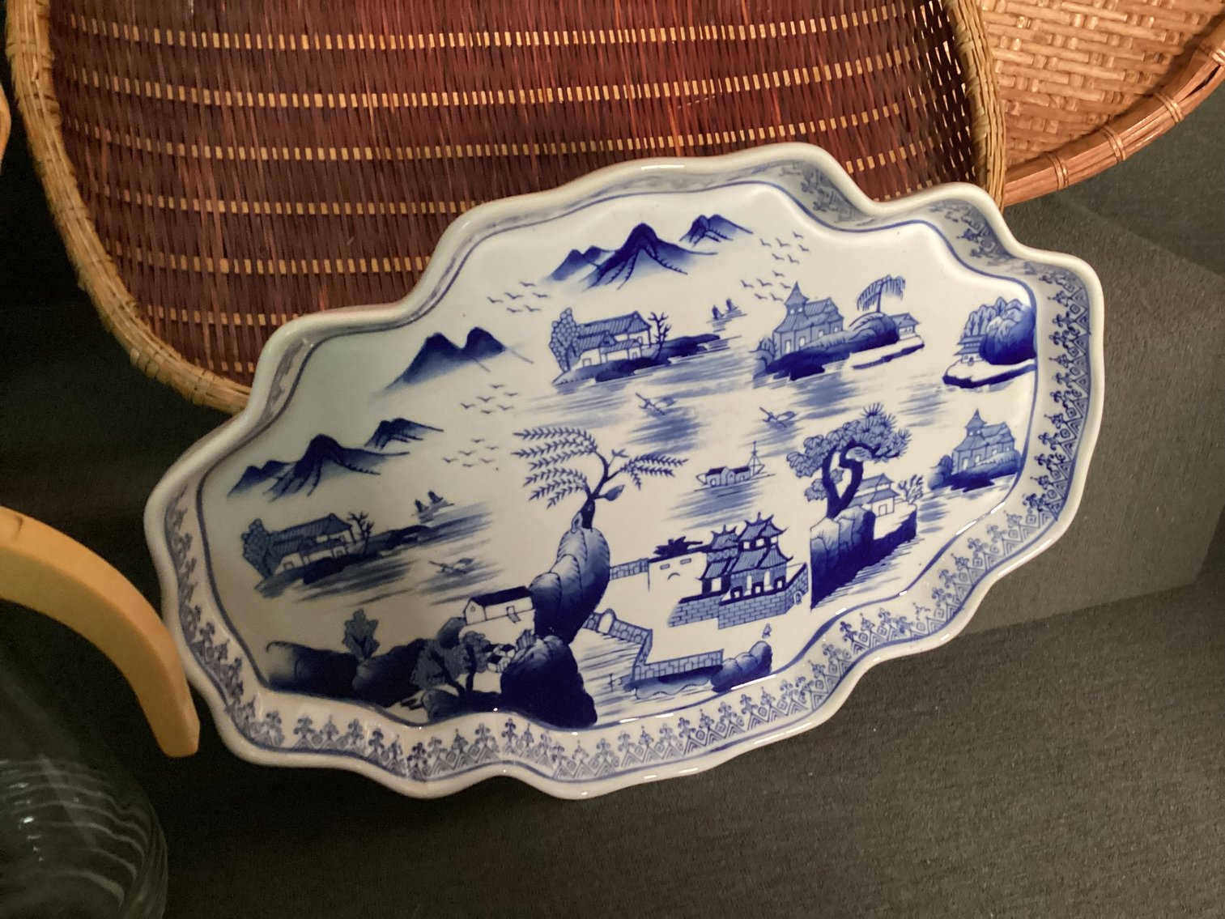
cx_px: 612
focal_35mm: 31
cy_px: 460
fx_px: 1097
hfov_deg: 58.3
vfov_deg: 45.4
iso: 320
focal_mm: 3.3
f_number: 2.4
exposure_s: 1/60
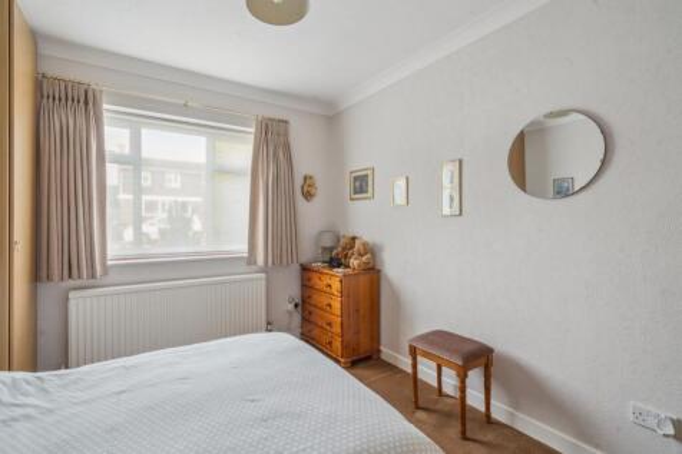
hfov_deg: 96.8
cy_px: 227
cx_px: 341
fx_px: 303
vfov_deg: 73.7
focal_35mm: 16
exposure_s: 1/3
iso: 640
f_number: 10
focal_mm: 16
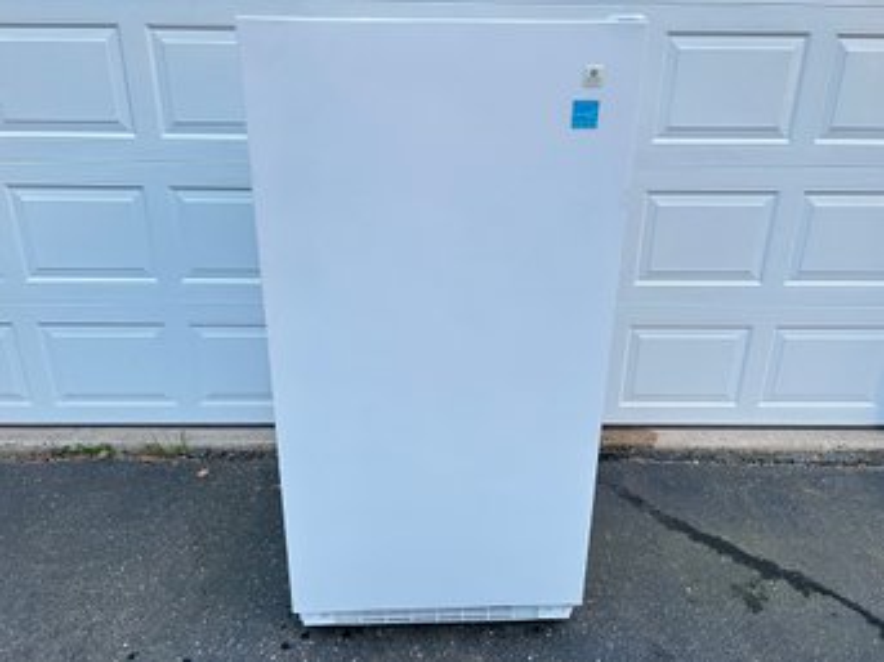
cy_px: 331
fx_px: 664
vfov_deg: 53.0
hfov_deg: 67.3
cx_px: 442
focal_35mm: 26
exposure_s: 1/60
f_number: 1.5
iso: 250
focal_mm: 5.7
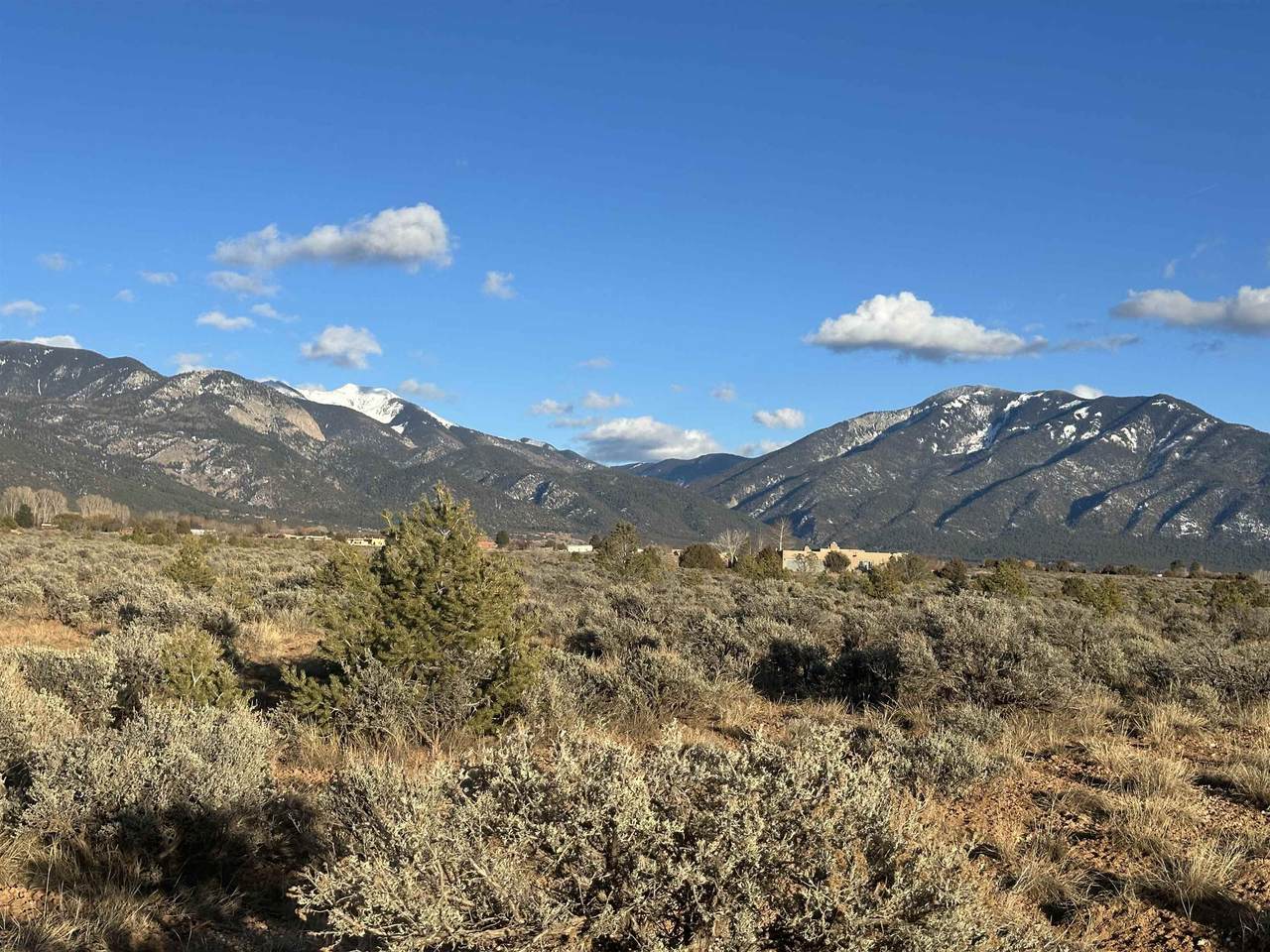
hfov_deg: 39.7
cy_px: 476
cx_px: 635
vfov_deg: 30.3
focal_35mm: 48
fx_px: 1761
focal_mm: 6.86
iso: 64
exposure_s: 1/3472
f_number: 1.78
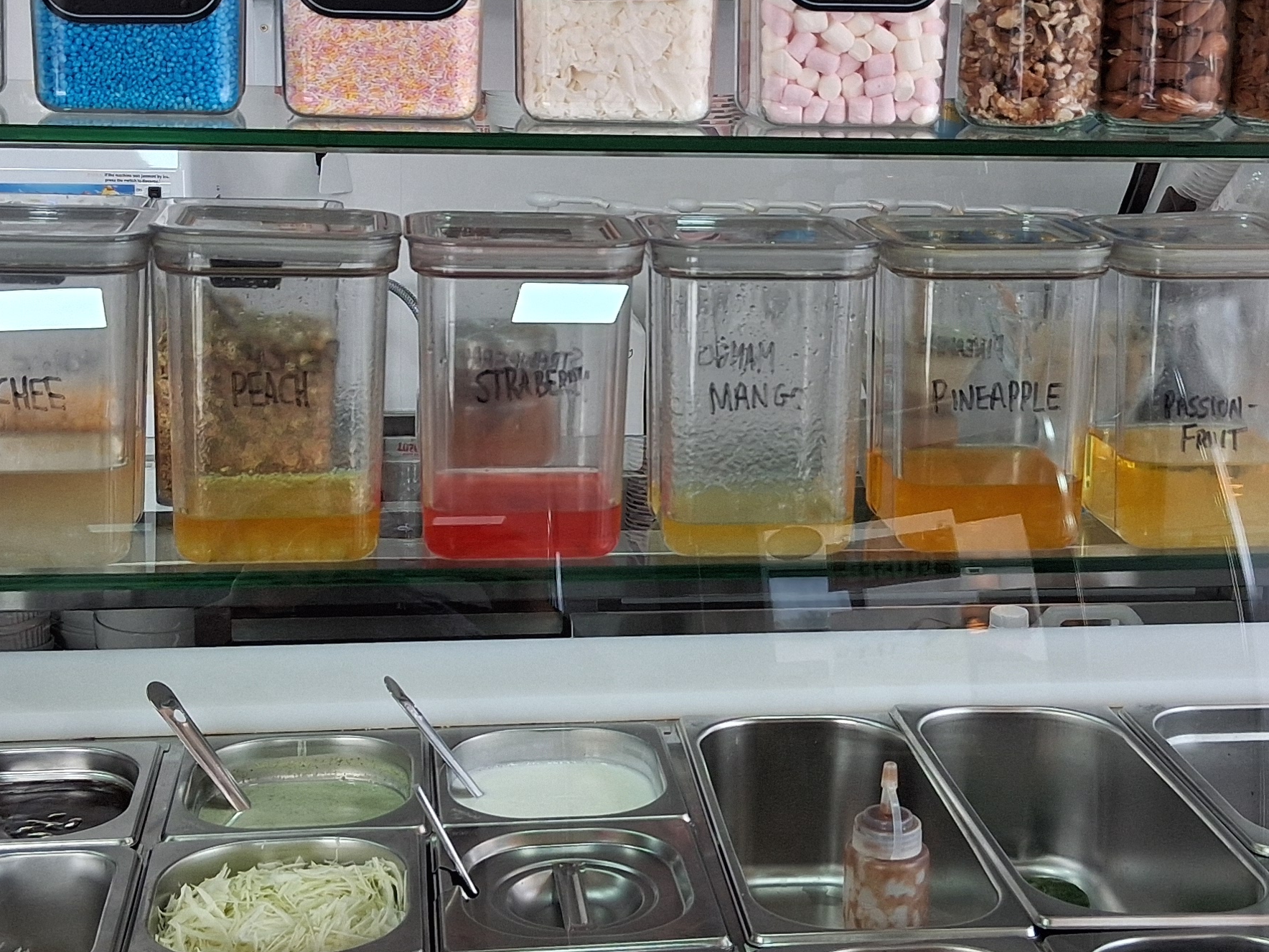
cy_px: 327
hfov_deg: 32.1
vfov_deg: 24.3
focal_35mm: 60
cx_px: 715
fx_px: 2200
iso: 80
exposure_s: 1/100
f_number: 1.8
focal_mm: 3.98
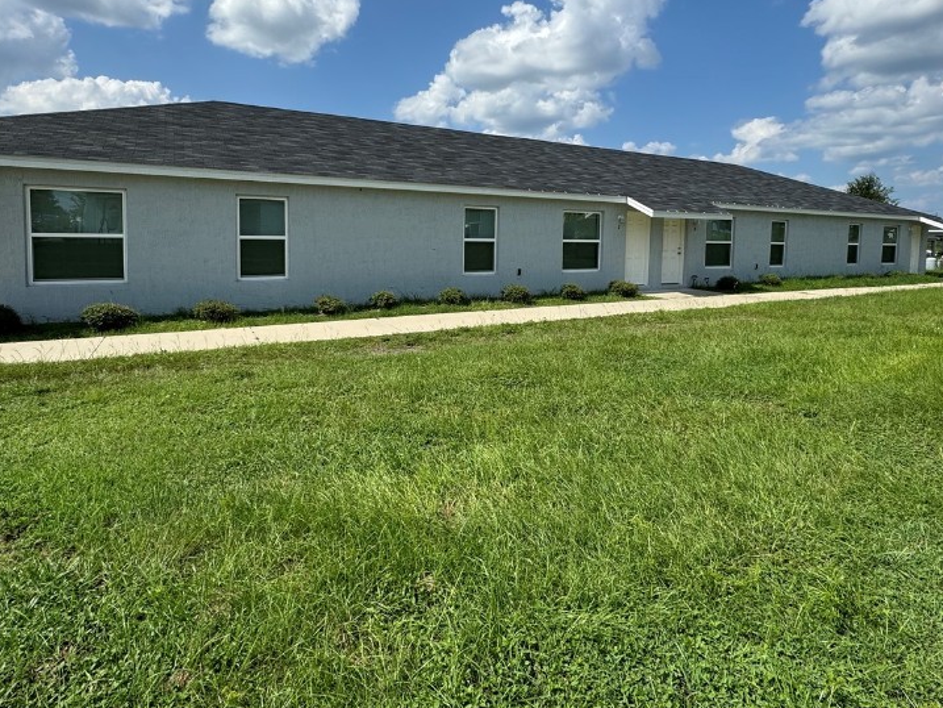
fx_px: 545
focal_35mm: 20
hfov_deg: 81.7
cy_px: 270
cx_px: 477
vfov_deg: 65.1
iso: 40
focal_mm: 2.22
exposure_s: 1/2083
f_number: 2.2
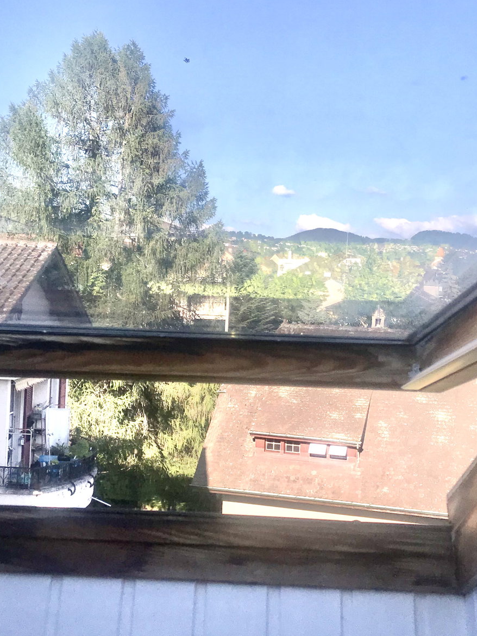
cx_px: 204
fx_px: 937
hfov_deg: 28.5
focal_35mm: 51
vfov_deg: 37.5
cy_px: 317
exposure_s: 1/2179
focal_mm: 3.99
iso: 20
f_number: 1.8
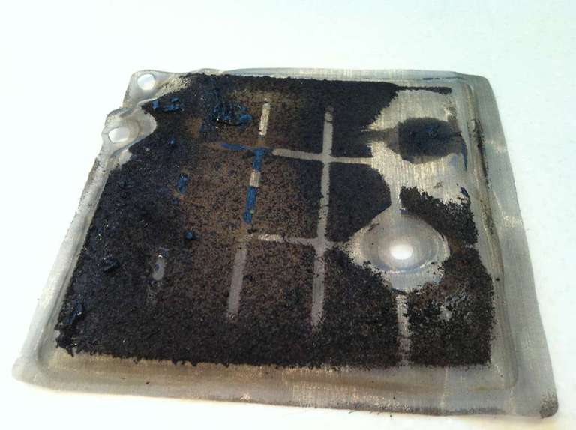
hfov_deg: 52.7
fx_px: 582
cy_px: 215
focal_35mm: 35
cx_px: 288
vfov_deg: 40.6
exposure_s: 1/15
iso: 160
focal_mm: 3.85
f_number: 2.8
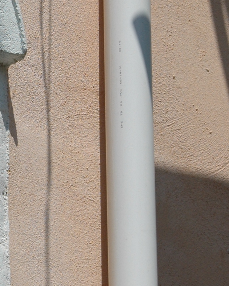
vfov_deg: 4.5
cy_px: 72
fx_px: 3642
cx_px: -106
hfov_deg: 3.6
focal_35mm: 430
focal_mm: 80
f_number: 11
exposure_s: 1/500
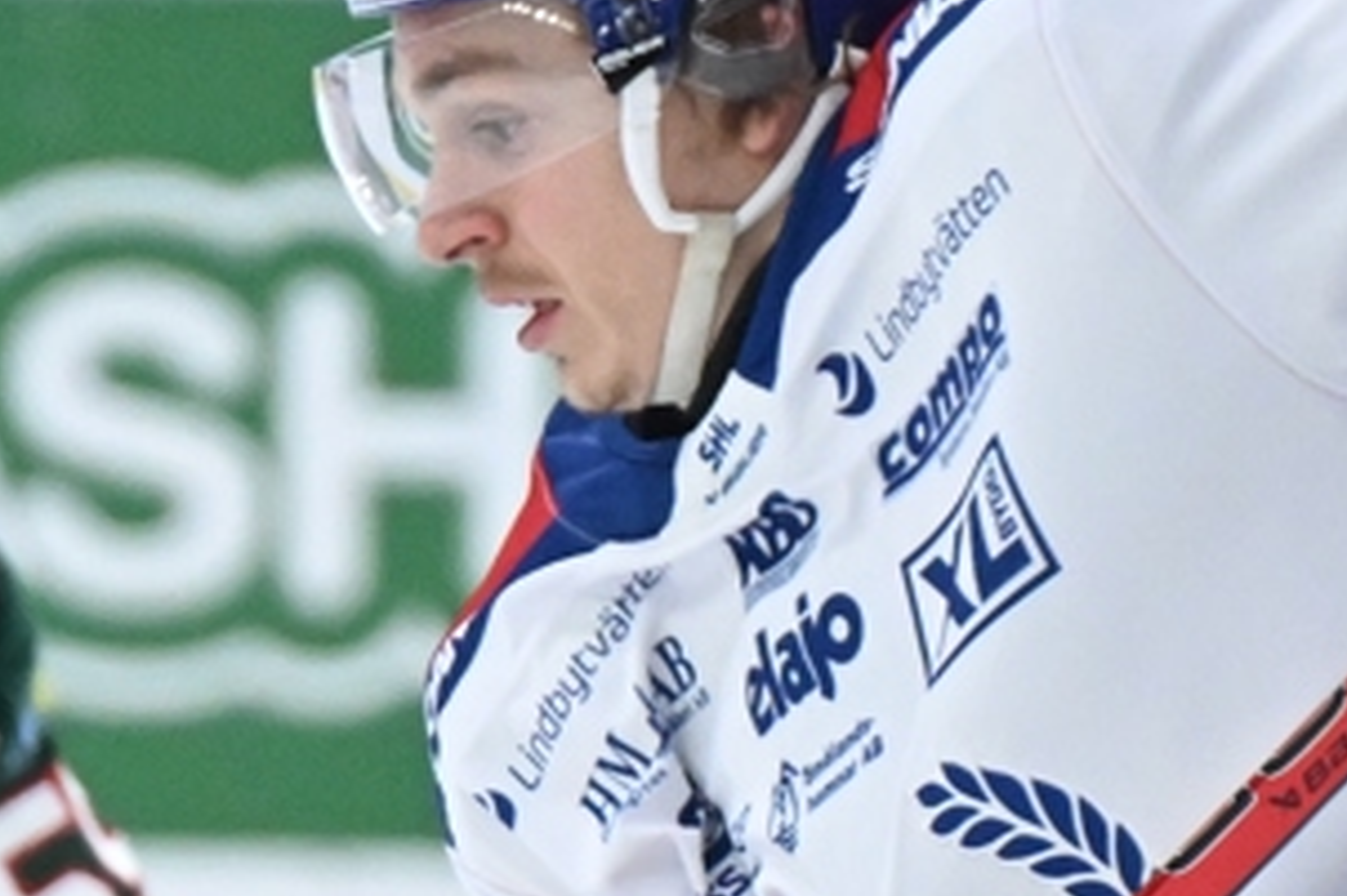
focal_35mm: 1262
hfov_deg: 1.6
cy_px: 1440
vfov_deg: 1.1
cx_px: -134
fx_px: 47192
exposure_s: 1/1250
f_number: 4
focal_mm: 280
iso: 4000
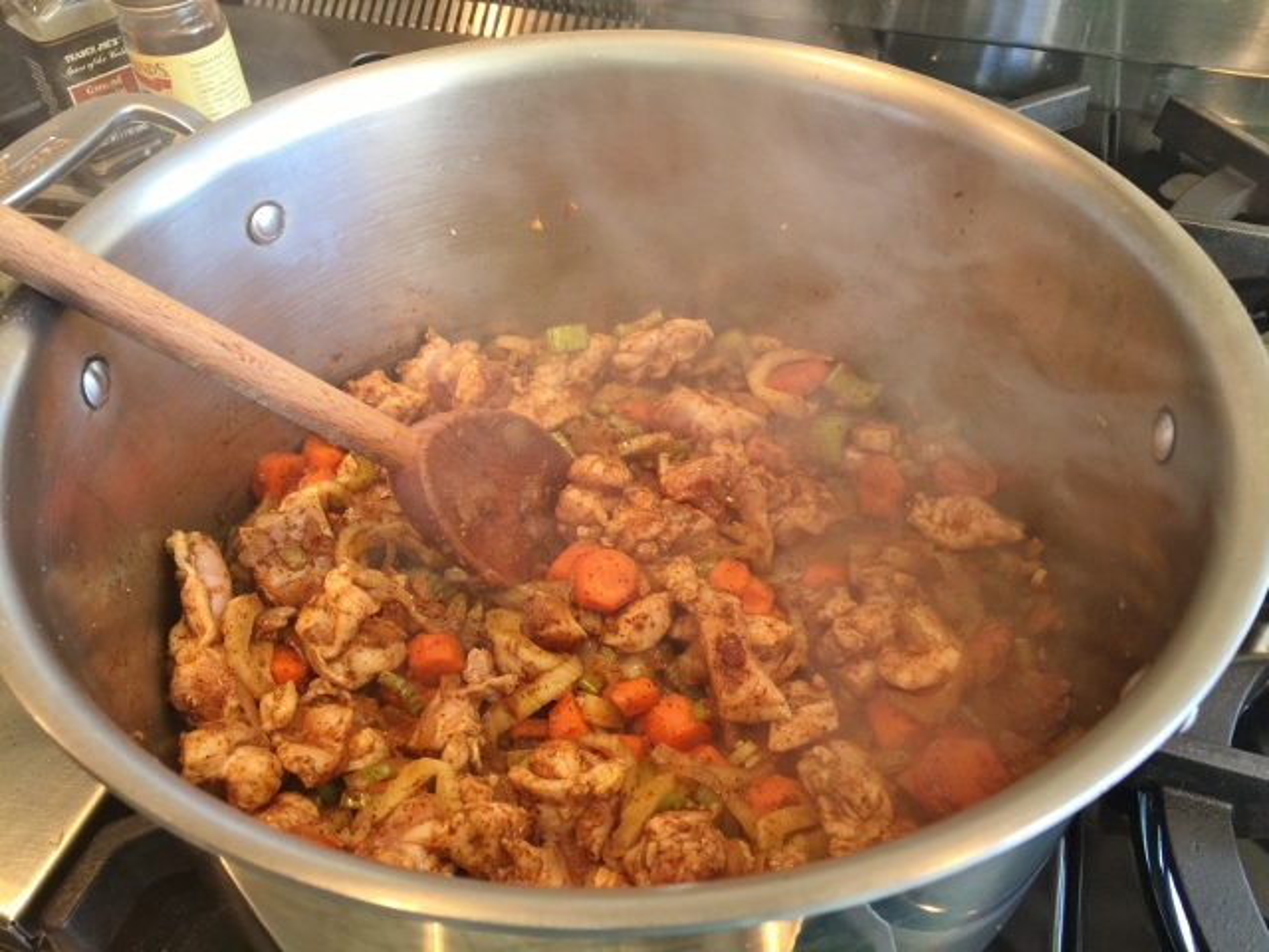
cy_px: 476
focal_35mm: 29
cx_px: 634
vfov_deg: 48.2
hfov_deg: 61.7
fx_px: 1063
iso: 40
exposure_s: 1/30
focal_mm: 4.15
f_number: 2.2
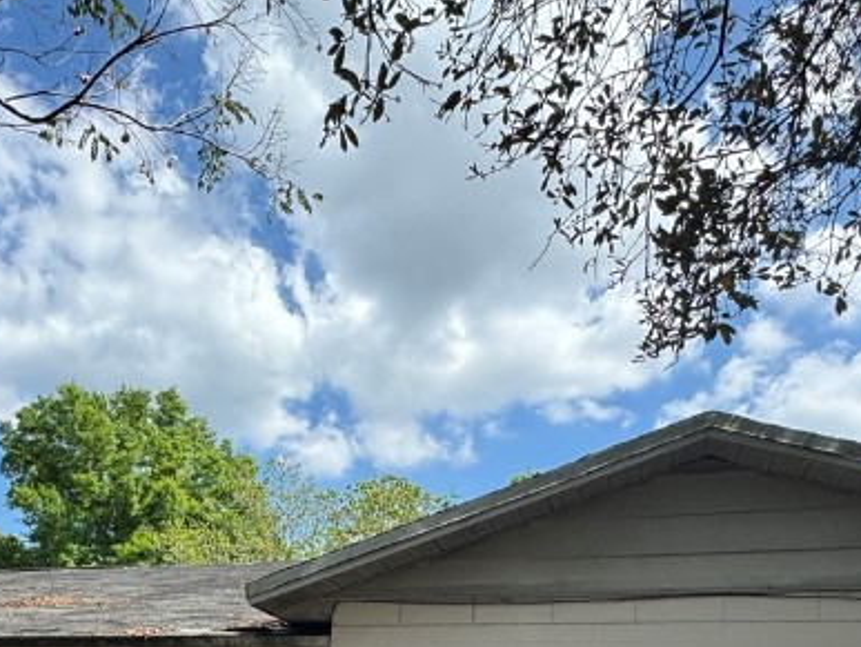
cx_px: 251
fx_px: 921
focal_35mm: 37
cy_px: 658
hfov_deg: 48.8
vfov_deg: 34.9
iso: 50
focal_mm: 2.22
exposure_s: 1/501
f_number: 2.2
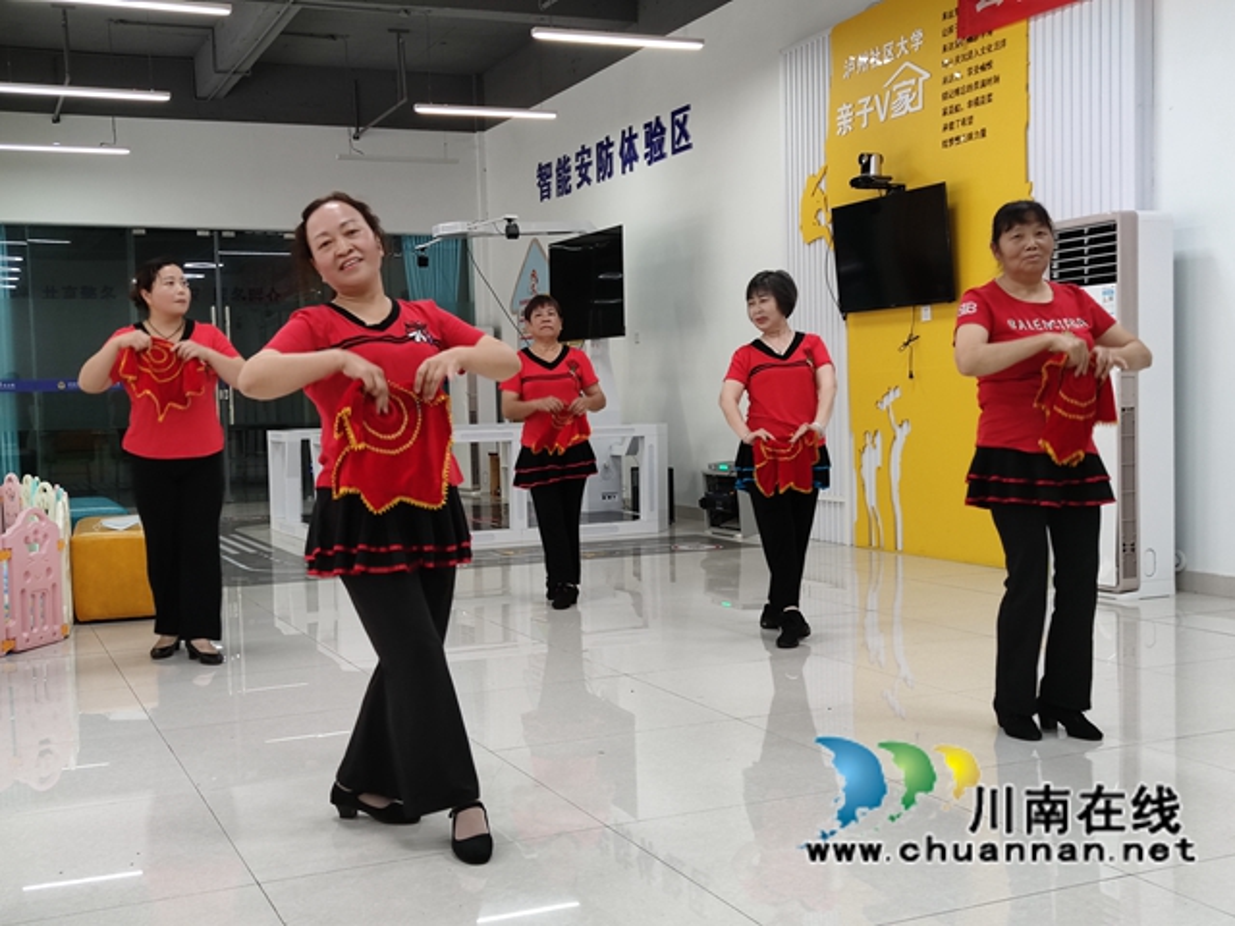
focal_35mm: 39
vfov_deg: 36.8
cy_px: 463
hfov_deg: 47.9
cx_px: 618
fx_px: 1391
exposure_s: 1/50
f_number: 1.69
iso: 271
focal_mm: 6.72
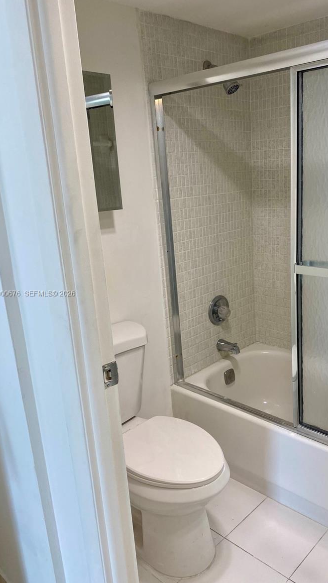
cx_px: 207
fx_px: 449
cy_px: 294
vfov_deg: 66.1
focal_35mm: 29
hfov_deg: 39.9
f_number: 1.8
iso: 100
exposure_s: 1/120
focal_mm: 4.25
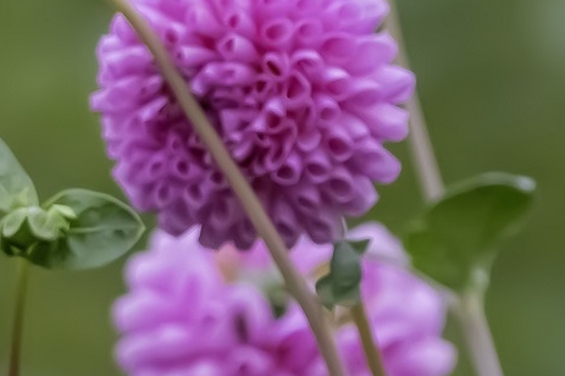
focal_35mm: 1621
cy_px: 273
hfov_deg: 1.3
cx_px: 924
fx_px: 25422
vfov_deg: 0.8
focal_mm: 250
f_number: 6.3
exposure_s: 1/1000
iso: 3200
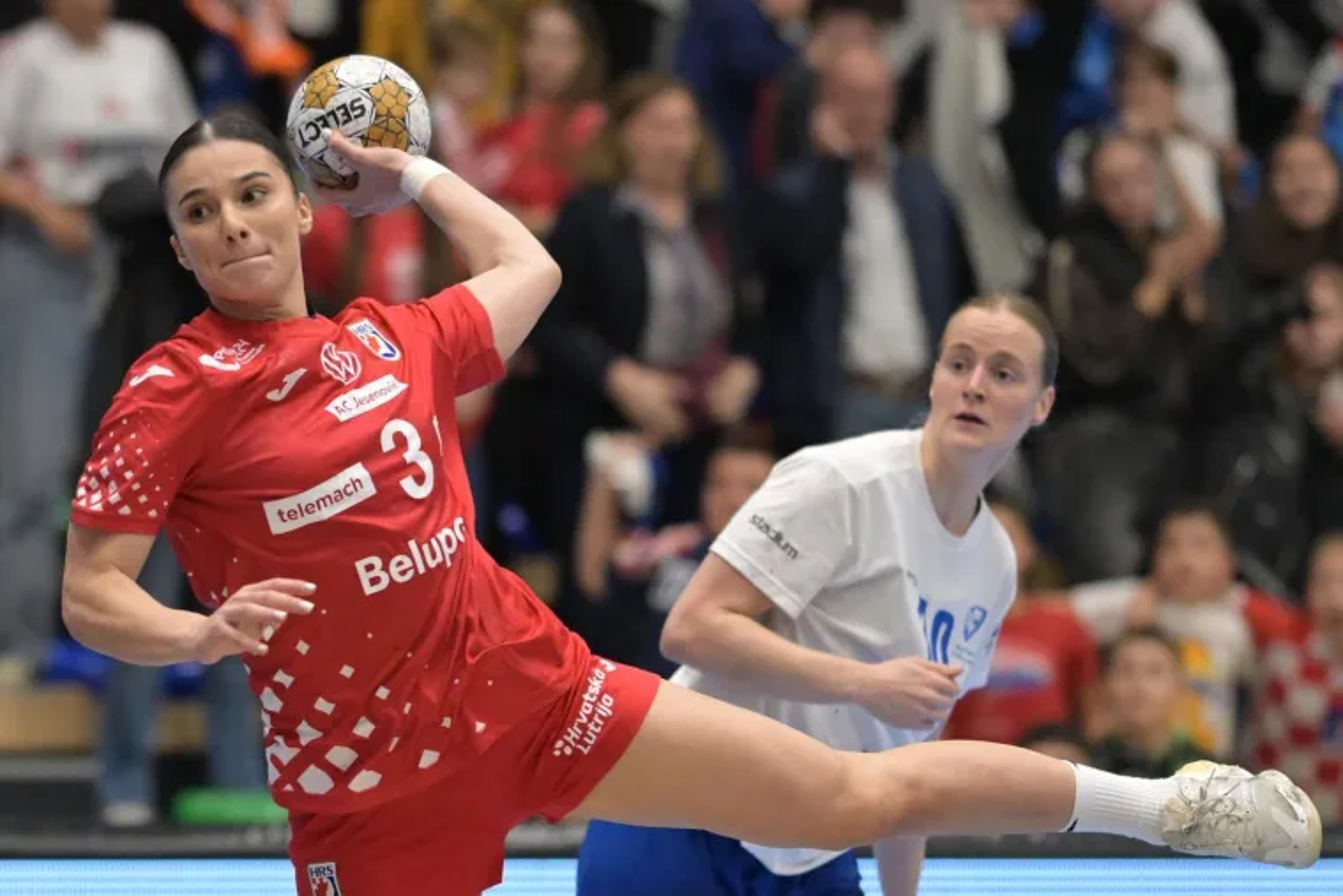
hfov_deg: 15.2
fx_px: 5037
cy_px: 448
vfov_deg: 10.2
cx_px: 672
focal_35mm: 135
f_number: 2
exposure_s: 1/2500
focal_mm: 135
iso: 3200
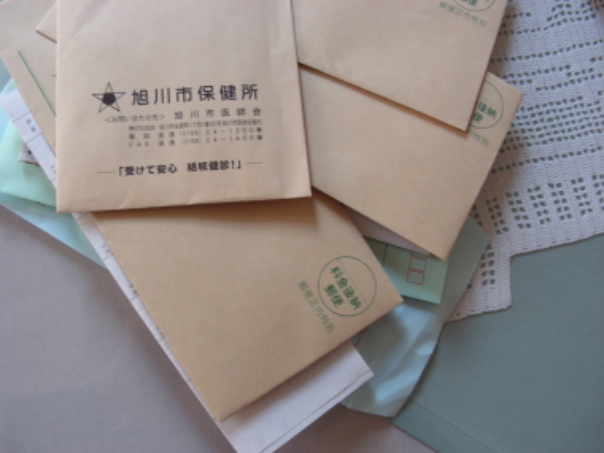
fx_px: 663
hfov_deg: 49.0
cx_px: 302
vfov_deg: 37.7
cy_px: 226
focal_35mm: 38
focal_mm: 6.3
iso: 200
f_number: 3.5
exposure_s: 1/11.2
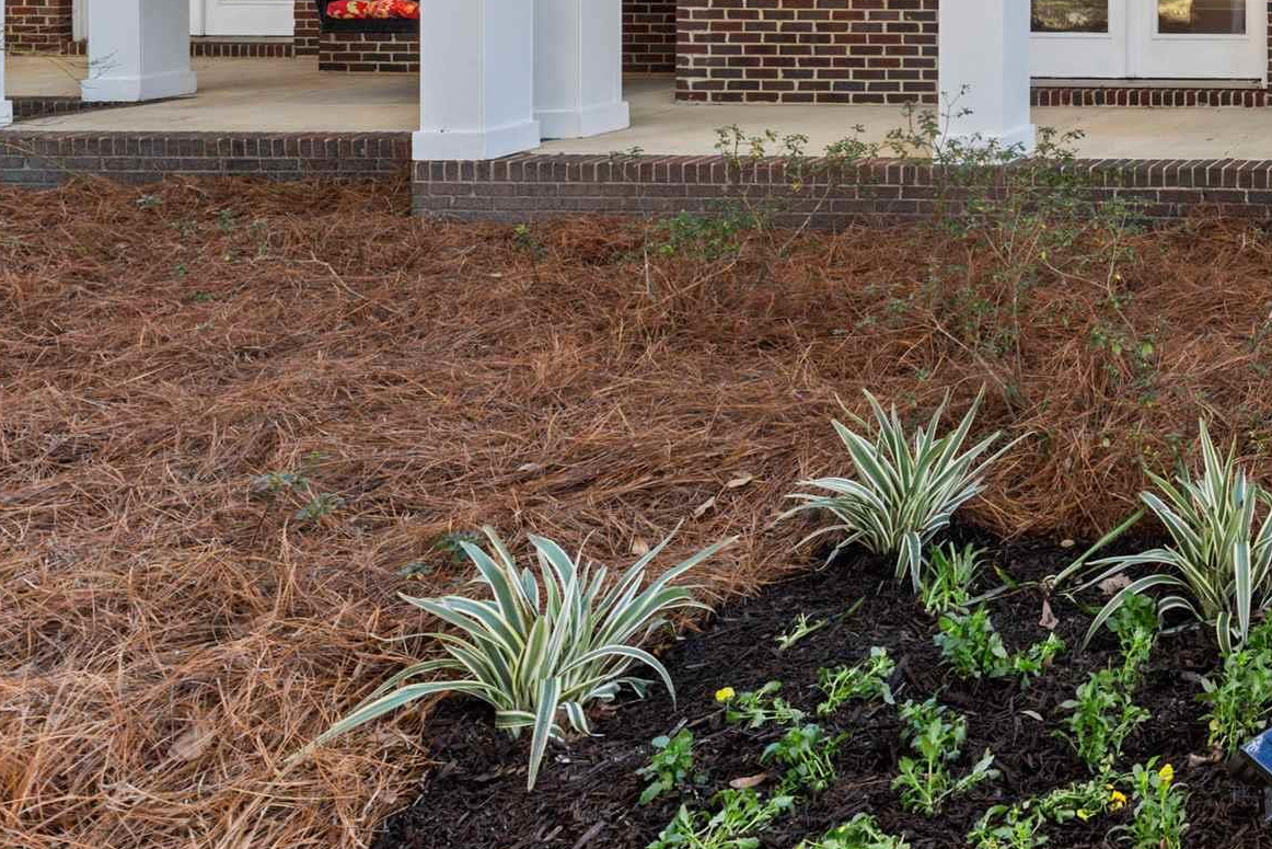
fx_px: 1307
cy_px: -69
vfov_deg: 32.0
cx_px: 1633
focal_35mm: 37
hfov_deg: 35.9
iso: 500
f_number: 6.3
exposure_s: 1/60
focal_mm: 14
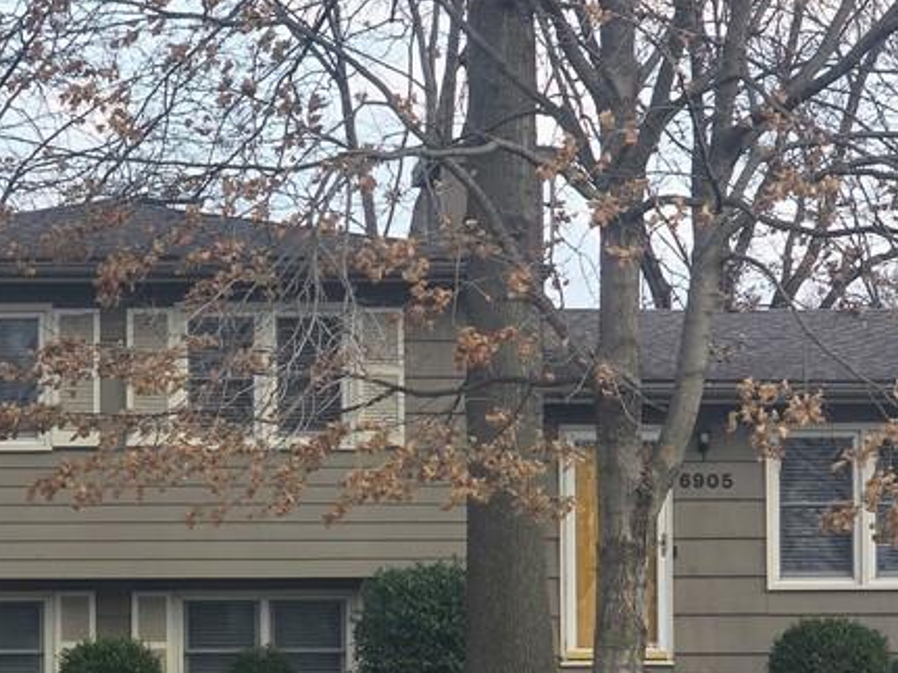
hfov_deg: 12.0
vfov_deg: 9.0
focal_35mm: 164
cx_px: 219
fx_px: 4253
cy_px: 646
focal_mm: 7.9
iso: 50
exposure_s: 1/401
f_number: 2.4
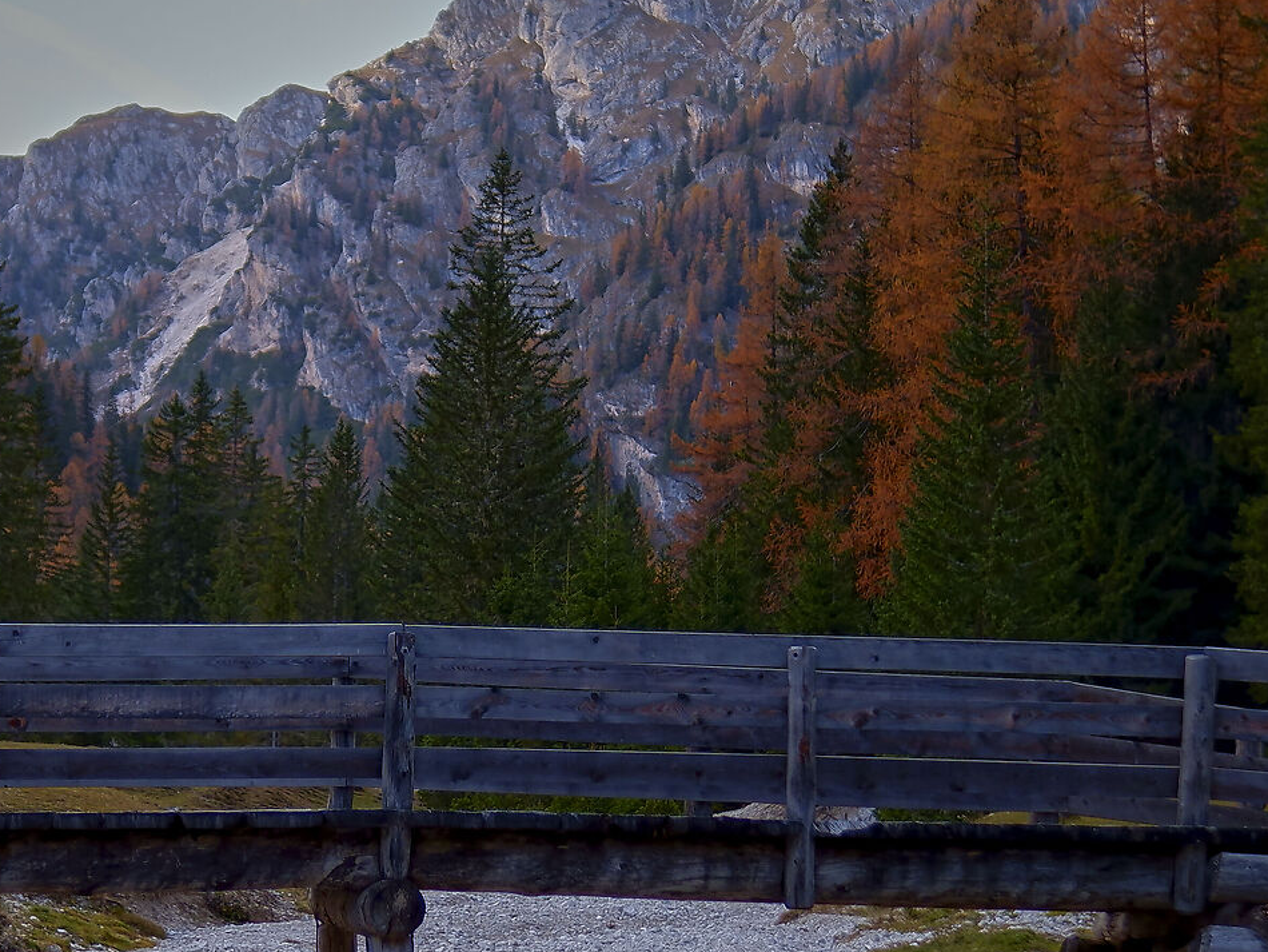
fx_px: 3114
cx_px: 300
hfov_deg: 22.8
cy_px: 433
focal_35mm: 85
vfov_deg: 17.4
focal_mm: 23
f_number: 1.4
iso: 200
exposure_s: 1/2400
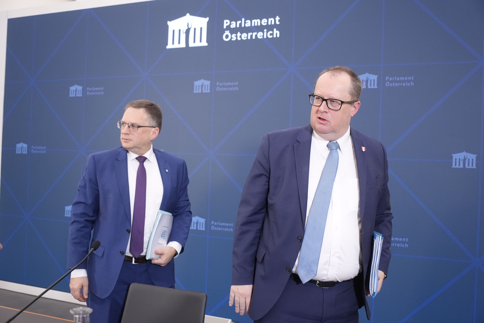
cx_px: 242
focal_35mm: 37
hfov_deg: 51.9
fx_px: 497
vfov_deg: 35.9
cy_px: 162
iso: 4000
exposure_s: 1/400
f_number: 4
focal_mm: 37
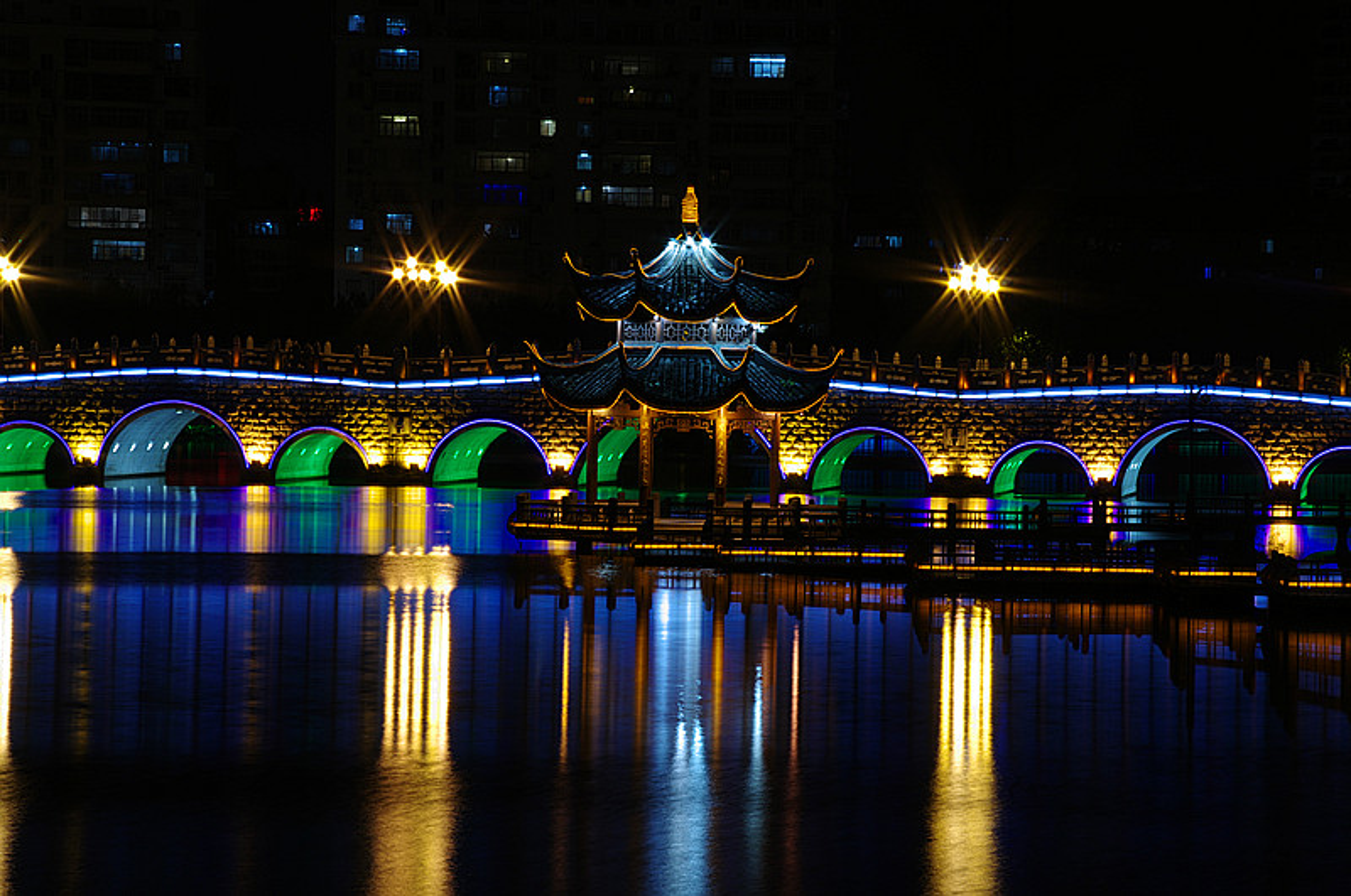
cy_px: 448
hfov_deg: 11.4
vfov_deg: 7.6
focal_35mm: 180
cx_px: 676
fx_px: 6745
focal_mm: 120
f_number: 25
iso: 100
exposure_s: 6
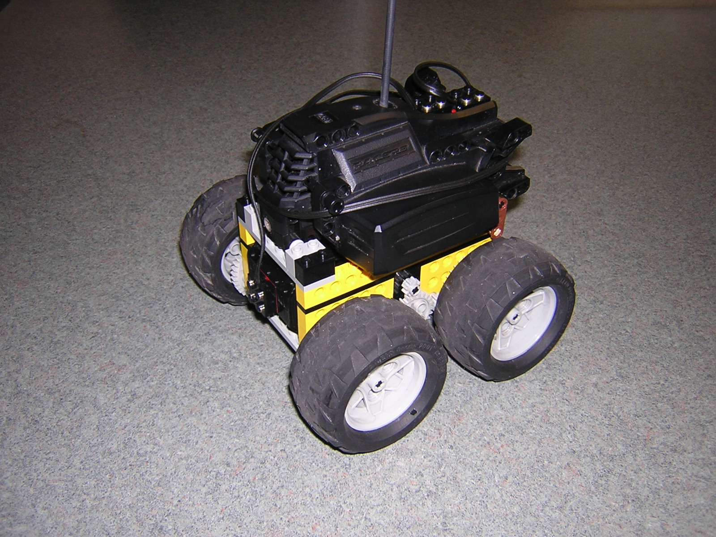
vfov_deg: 39.7
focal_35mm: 36
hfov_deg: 51.4
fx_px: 745
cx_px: 358
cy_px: 268
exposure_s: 1/60.1
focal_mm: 4.7
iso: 100
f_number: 2.6
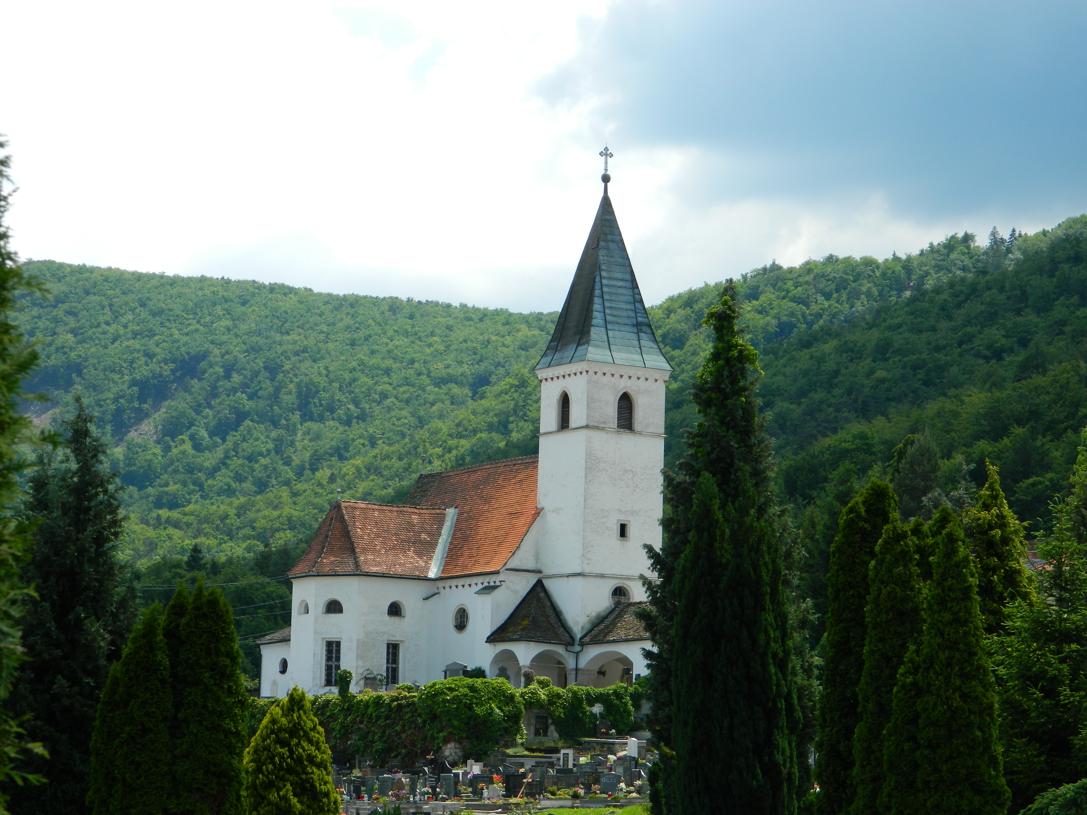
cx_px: 544
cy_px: 408
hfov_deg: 19.1
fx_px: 3234
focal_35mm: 103
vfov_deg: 14.4
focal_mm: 18.6
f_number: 4.5
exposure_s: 1/500
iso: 80
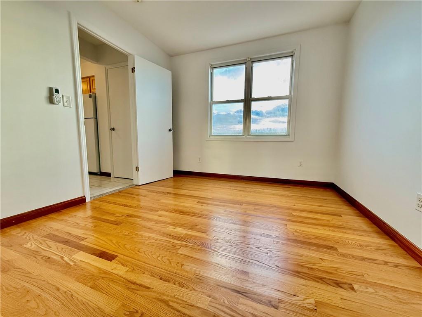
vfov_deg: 85.7
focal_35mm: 14
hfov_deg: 102.1
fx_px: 171
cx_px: 211
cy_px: 158
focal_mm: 2.22
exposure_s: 1/94
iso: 320
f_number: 2.2
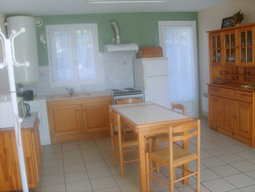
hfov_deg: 52.6
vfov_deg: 40.7
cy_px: 96
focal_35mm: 35
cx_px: 128
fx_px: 258
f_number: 2.8
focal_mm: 5.8
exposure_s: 1/30
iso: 50
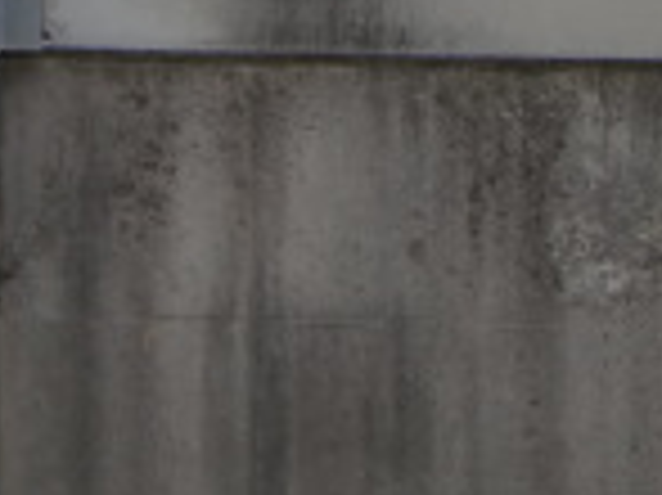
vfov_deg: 7.2
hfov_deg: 9.9
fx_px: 3822
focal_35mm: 200
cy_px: -459
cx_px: 545
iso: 64
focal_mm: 8.2
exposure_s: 1/200
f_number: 3.3
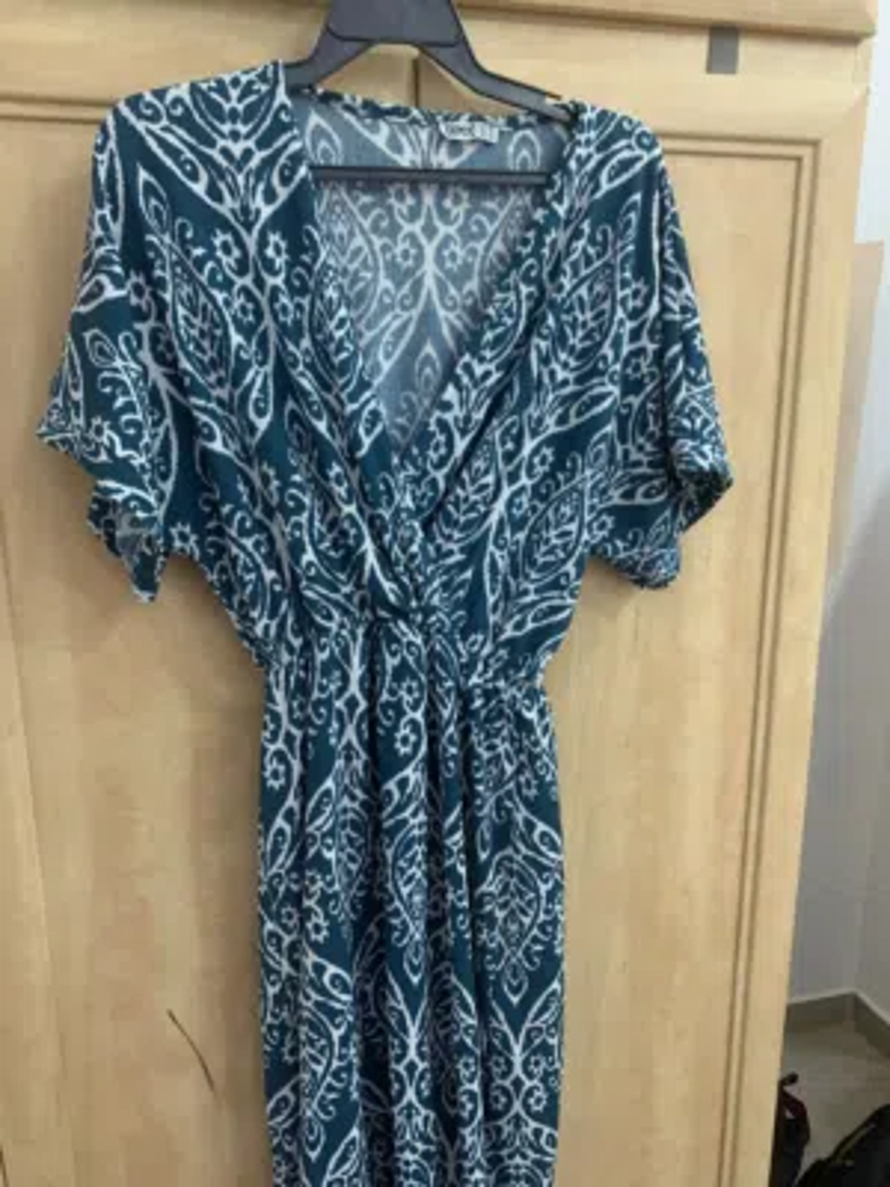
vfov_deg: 67.3
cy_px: 594
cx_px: 445
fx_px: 891
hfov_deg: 53.1
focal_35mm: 26
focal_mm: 4.25
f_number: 1.8
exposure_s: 1/40
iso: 400
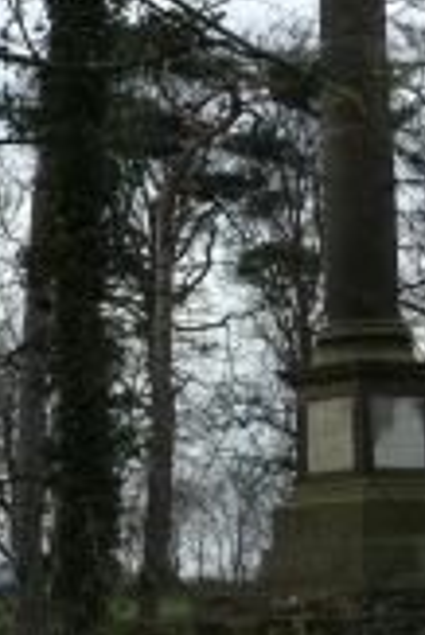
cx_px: 446
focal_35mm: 130
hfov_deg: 10.5
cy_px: 129
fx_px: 2297
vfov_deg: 15.7
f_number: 5.6
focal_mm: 35
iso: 200
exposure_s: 1/240
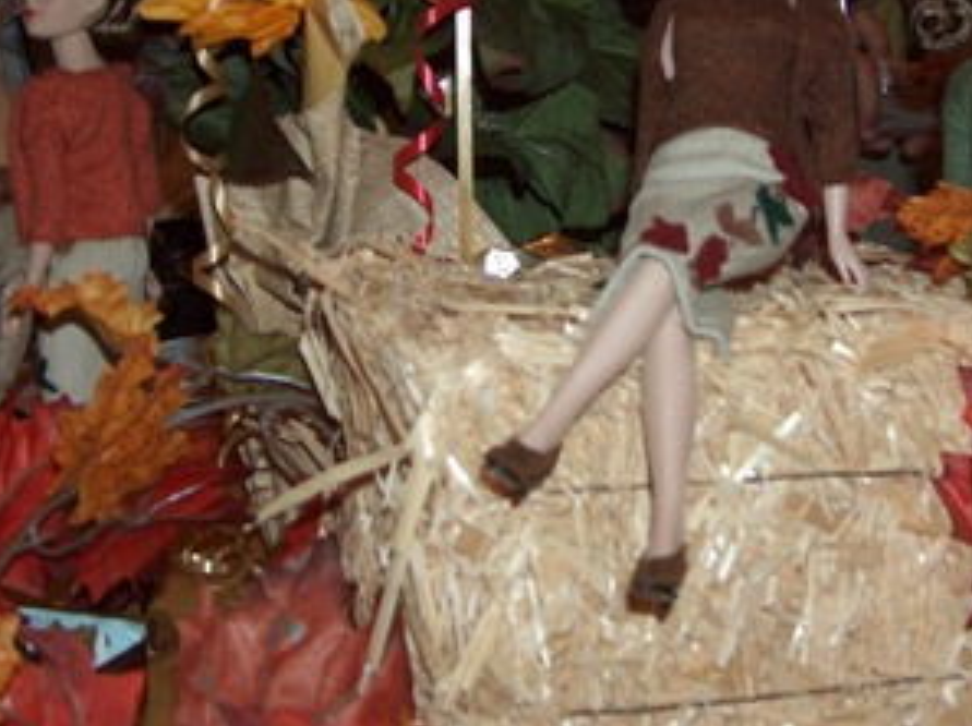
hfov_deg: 29.8
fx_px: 1823
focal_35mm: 65
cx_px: 589
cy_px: 164
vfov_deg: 22.3
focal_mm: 7.6
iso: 100
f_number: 2.8
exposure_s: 1/60
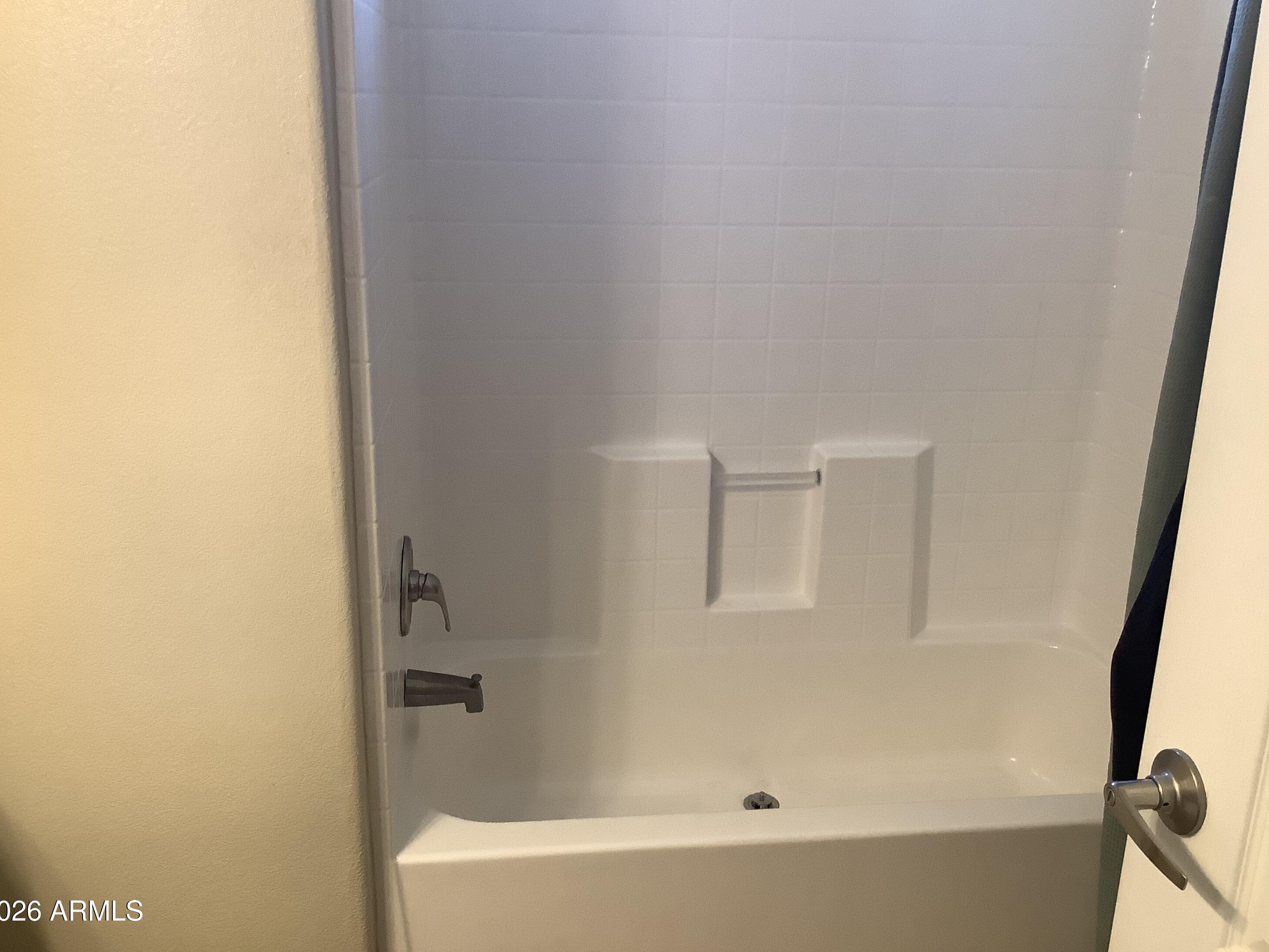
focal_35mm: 32
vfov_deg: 44.2
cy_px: 465
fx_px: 1173
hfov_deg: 56.8
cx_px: 633
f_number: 2.4
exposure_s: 1/60
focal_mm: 3.3
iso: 160
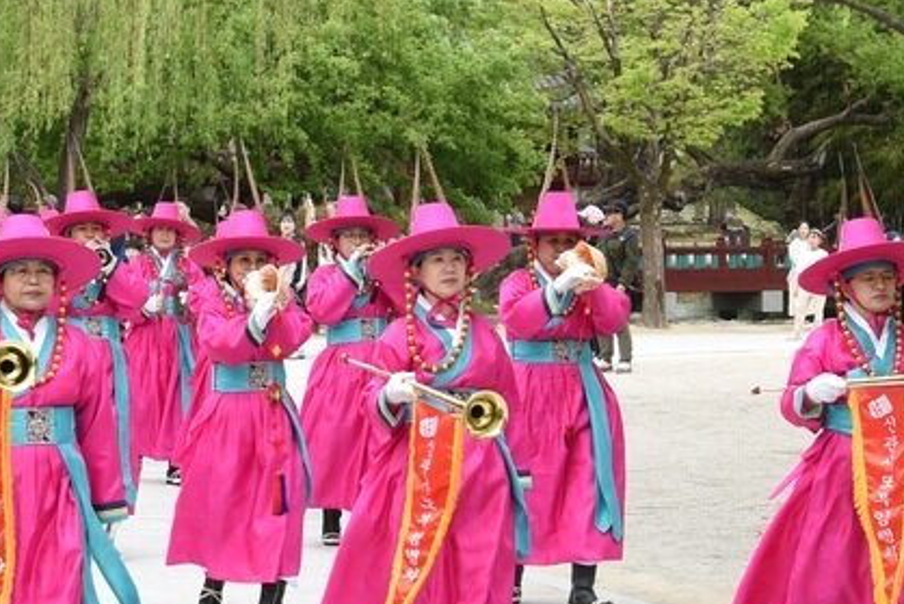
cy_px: 332
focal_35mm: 134
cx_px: 515
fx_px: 3366
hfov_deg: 15.3
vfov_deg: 10.2
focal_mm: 40
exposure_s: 1/400
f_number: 5
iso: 400
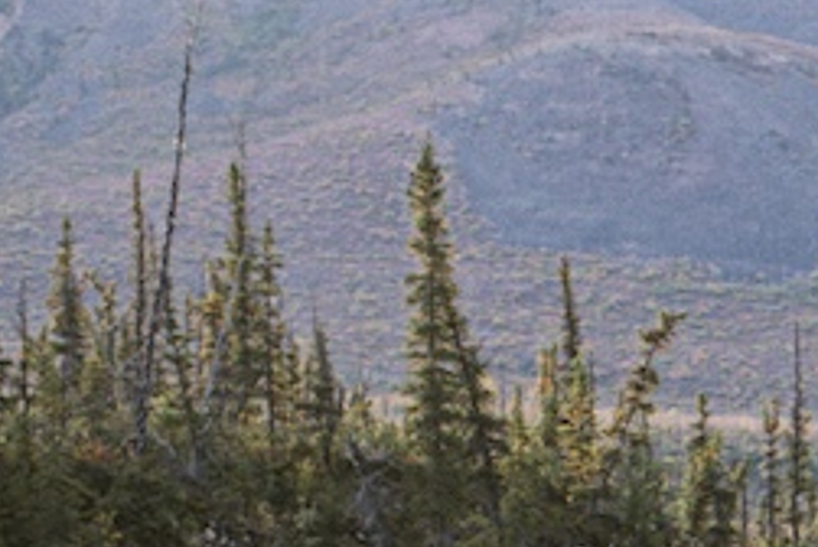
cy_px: 915
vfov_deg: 6.6
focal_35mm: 205
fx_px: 4663
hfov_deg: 9.1
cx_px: 1906
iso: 200
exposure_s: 1/2000
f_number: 2.5
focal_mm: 35
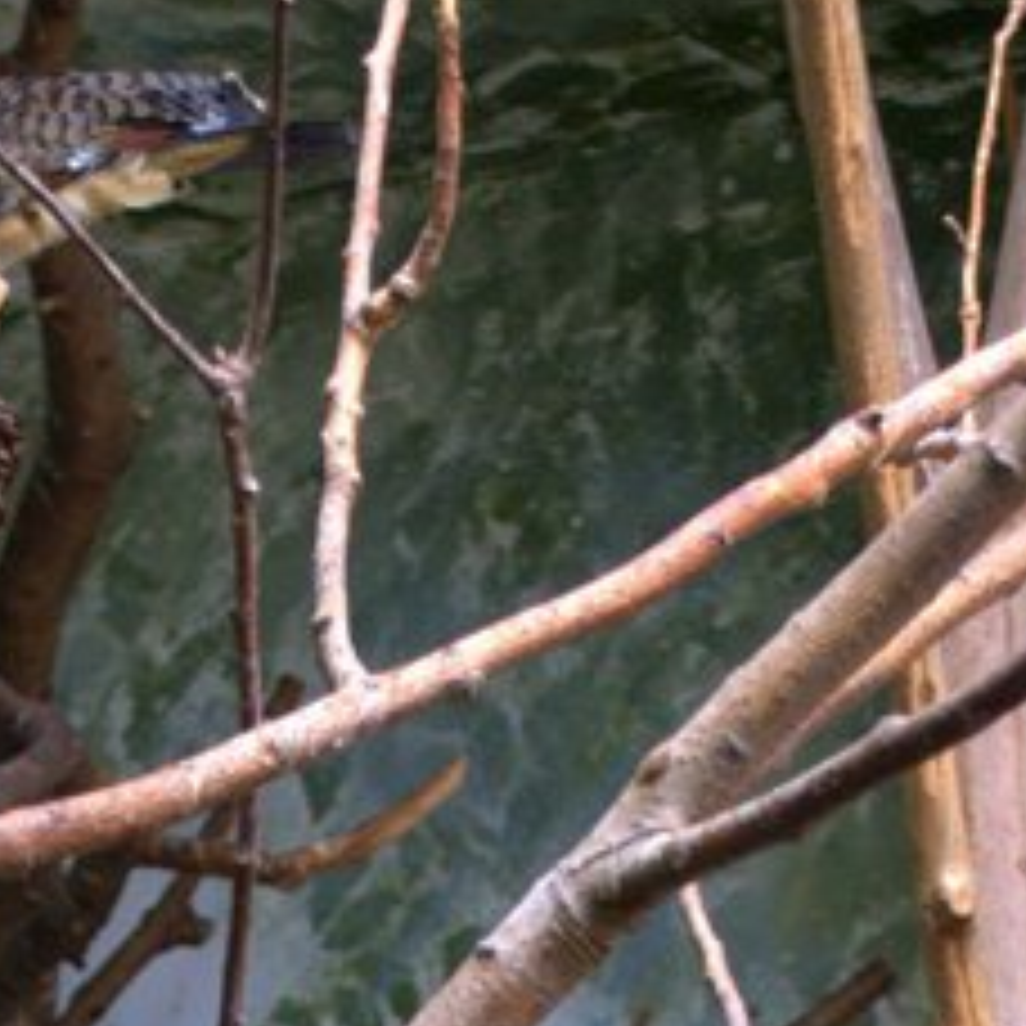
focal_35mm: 214
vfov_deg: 7.9
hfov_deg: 8.2
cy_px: 1935
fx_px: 7176
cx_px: 306
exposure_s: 1/30
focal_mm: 32
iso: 200
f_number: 4.8
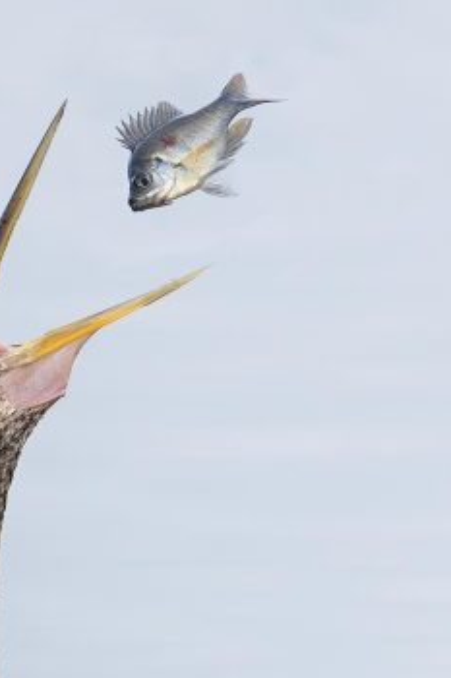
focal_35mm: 1544
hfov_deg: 0.9
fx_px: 29041
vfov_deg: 1.3
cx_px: 79
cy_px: 637
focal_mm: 600
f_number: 4
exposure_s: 1/2000
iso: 3200
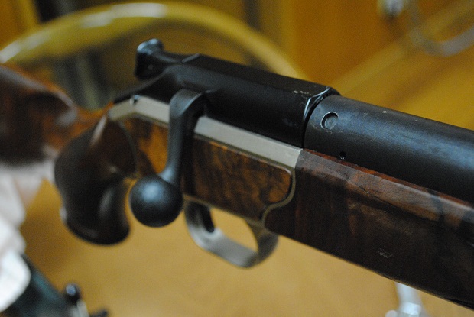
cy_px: 158
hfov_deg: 36.8
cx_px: 237
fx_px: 712
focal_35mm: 54
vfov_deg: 25.1
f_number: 5
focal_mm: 36
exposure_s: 1/25
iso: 1600
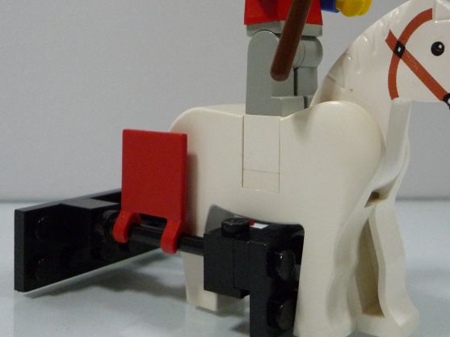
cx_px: 284
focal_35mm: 46
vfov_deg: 30.6
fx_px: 598
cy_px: 59
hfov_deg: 40.9
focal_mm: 4.4
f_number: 2.8
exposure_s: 1/30
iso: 400
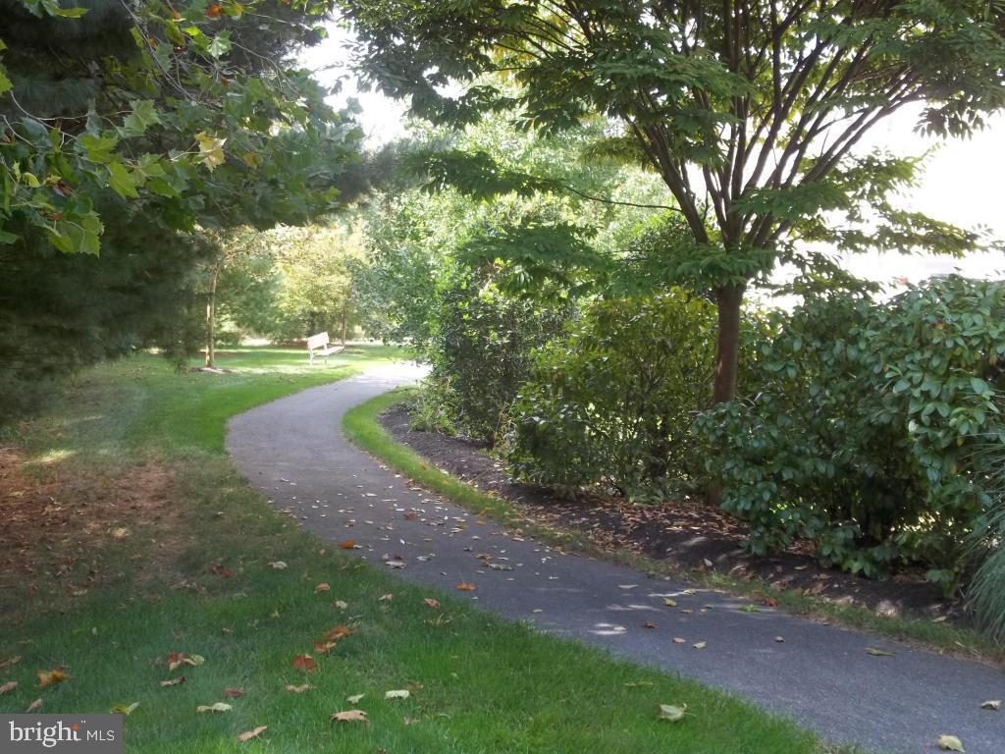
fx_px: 1336
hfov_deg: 41.2
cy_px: 377
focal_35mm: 46
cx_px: 502
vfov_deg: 31.5
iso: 64
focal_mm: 8.3
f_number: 3.7
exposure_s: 1/60
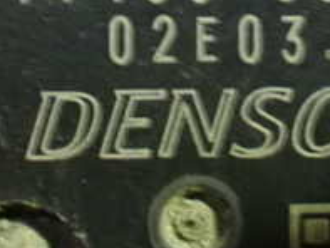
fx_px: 1450
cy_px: 27
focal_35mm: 152
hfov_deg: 13.0
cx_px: 203
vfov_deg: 9.7
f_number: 3.2
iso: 1600
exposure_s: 1/13
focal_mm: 9.01
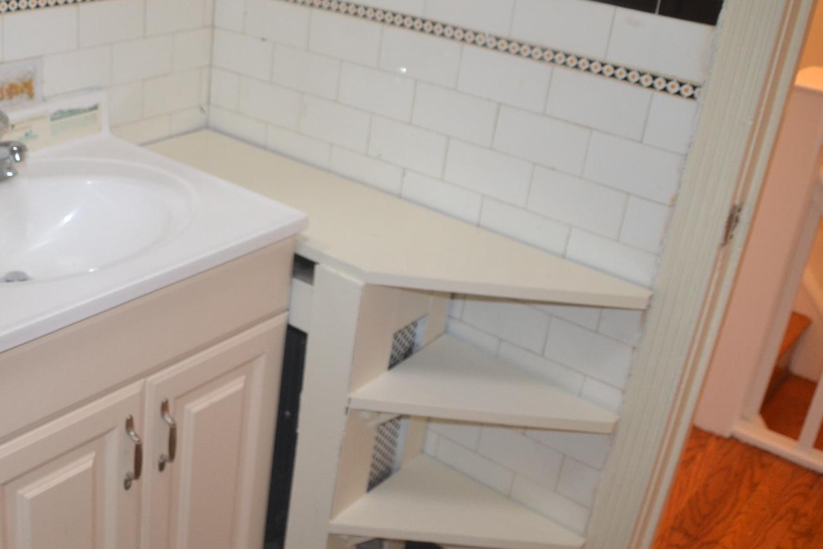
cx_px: 206
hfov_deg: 44.8
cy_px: 234
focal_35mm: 42
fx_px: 960
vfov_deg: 31.8
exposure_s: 1/60
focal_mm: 18
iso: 1250
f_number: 3.5
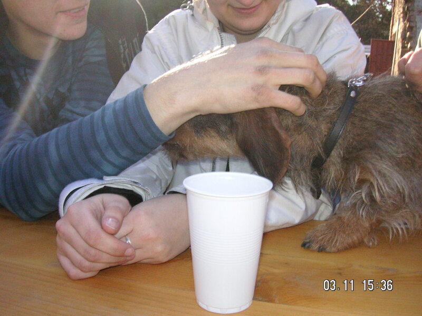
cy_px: 158
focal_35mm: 37
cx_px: 211
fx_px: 451
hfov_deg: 50.1
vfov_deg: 38.7
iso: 160
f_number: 2.8
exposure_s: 1/1000
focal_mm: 6.1
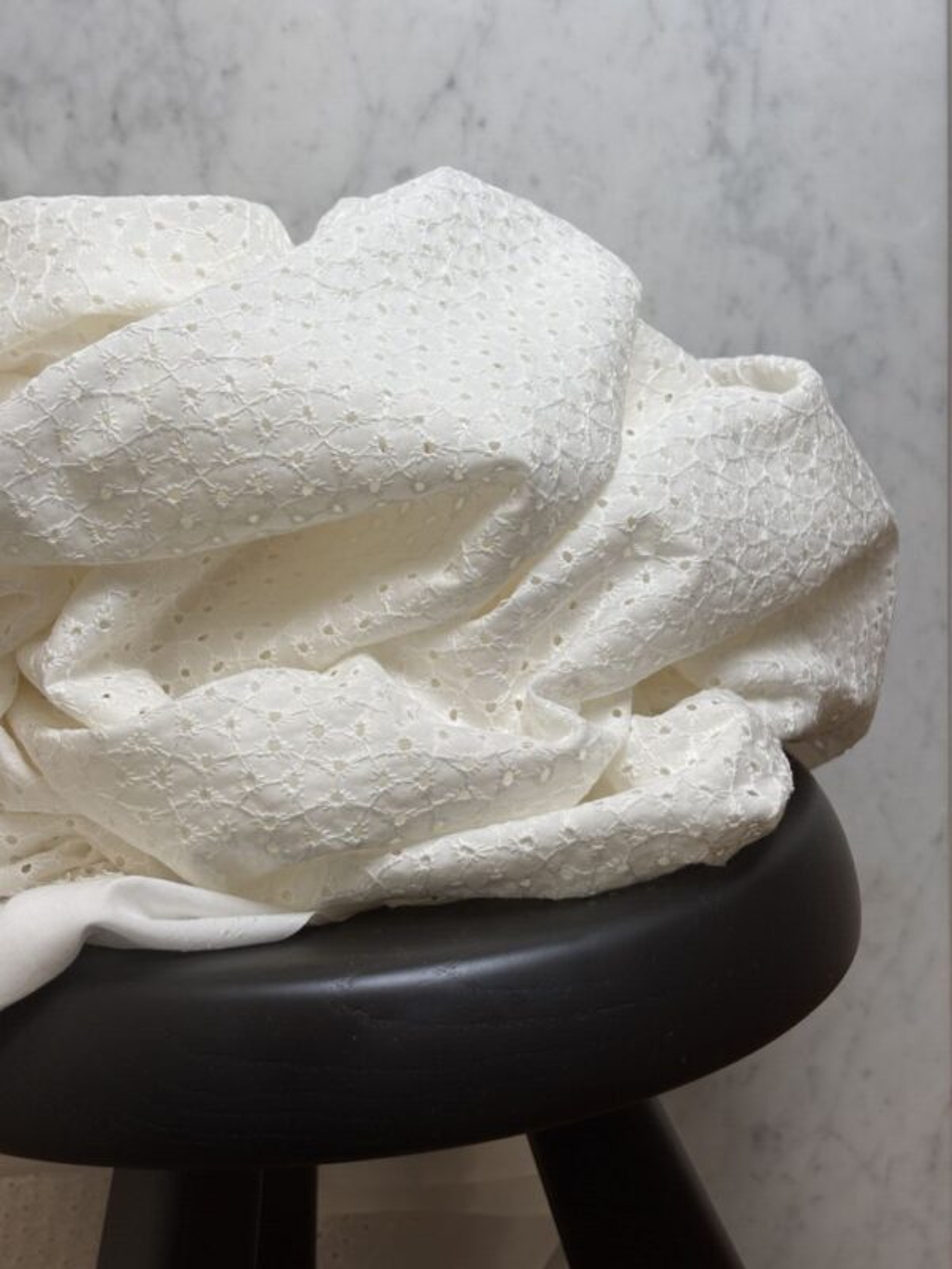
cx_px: 476
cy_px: 634
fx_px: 1907
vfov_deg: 36.8
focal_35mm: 52
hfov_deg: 28.0
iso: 50
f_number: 1.6
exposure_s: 1/164
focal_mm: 5.96
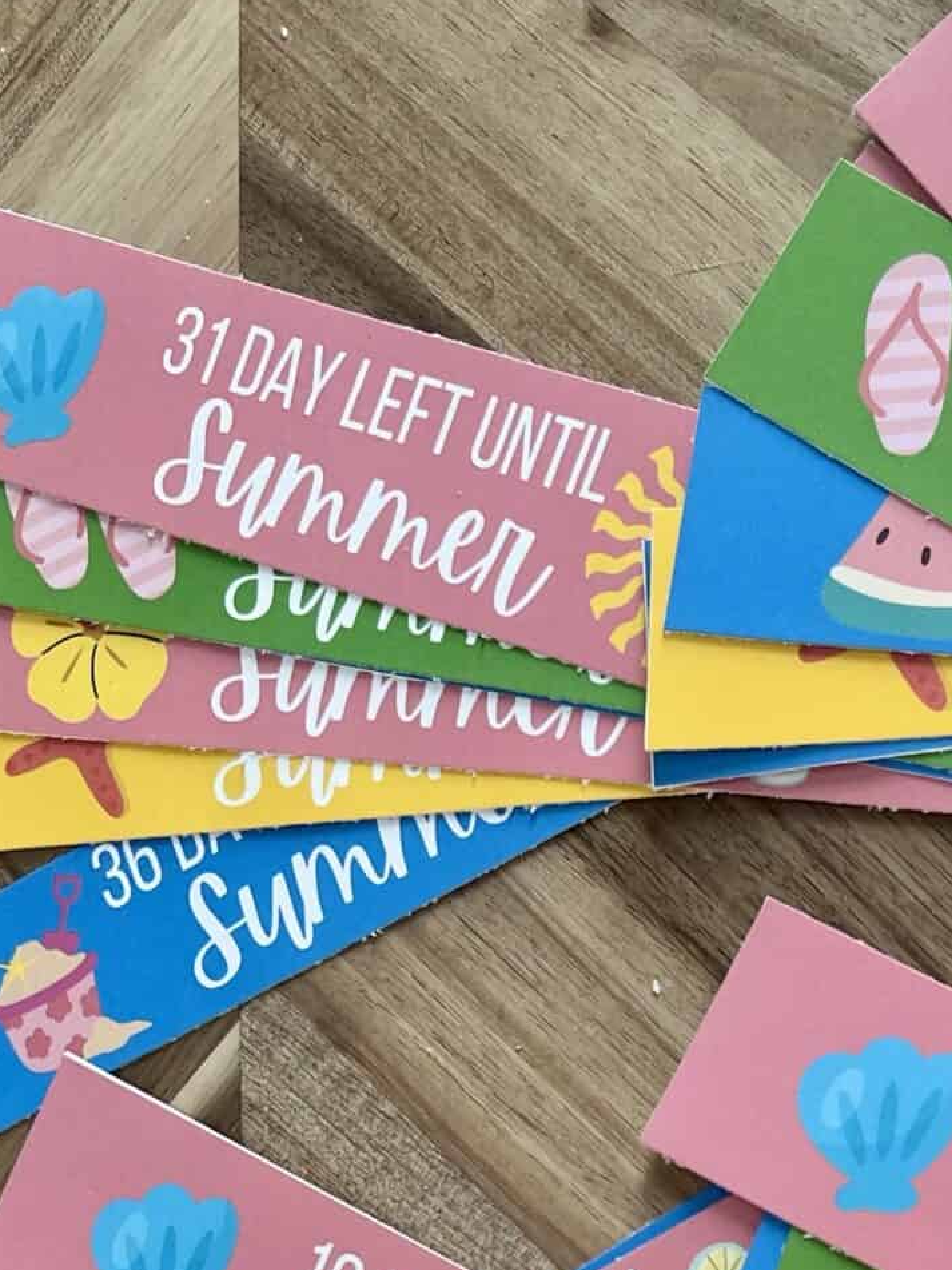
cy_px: 1611
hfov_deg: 20.4
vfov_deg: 24.5
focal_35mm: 70
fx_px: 2567
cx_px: 932
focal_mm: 5.7
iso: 80
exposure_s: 1/60
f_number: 1.5
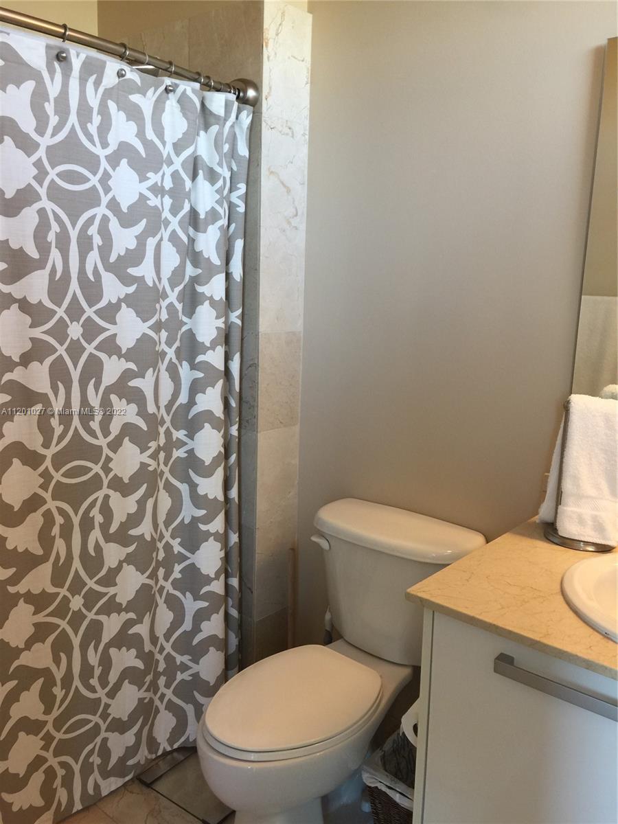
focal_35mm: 29
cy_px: 412
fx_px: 690
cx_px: 309
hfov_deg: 48.2
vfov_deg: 61.7
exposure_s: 1/15
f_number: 2.2
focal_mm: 4.15
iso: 32
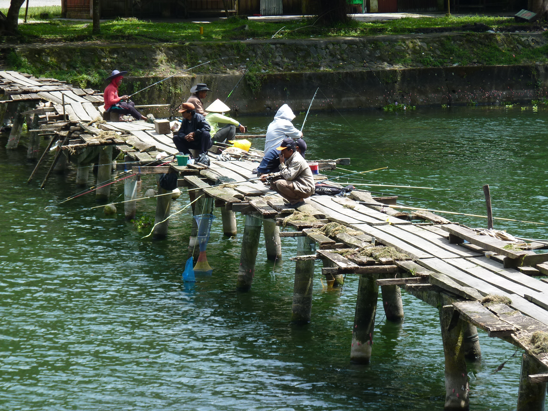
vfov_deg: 7.2
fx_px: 3245
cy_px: 206
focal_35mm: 205
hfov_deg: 9.7
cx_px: 274
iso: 80
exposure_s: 1/200
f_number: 4
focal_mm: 36.4
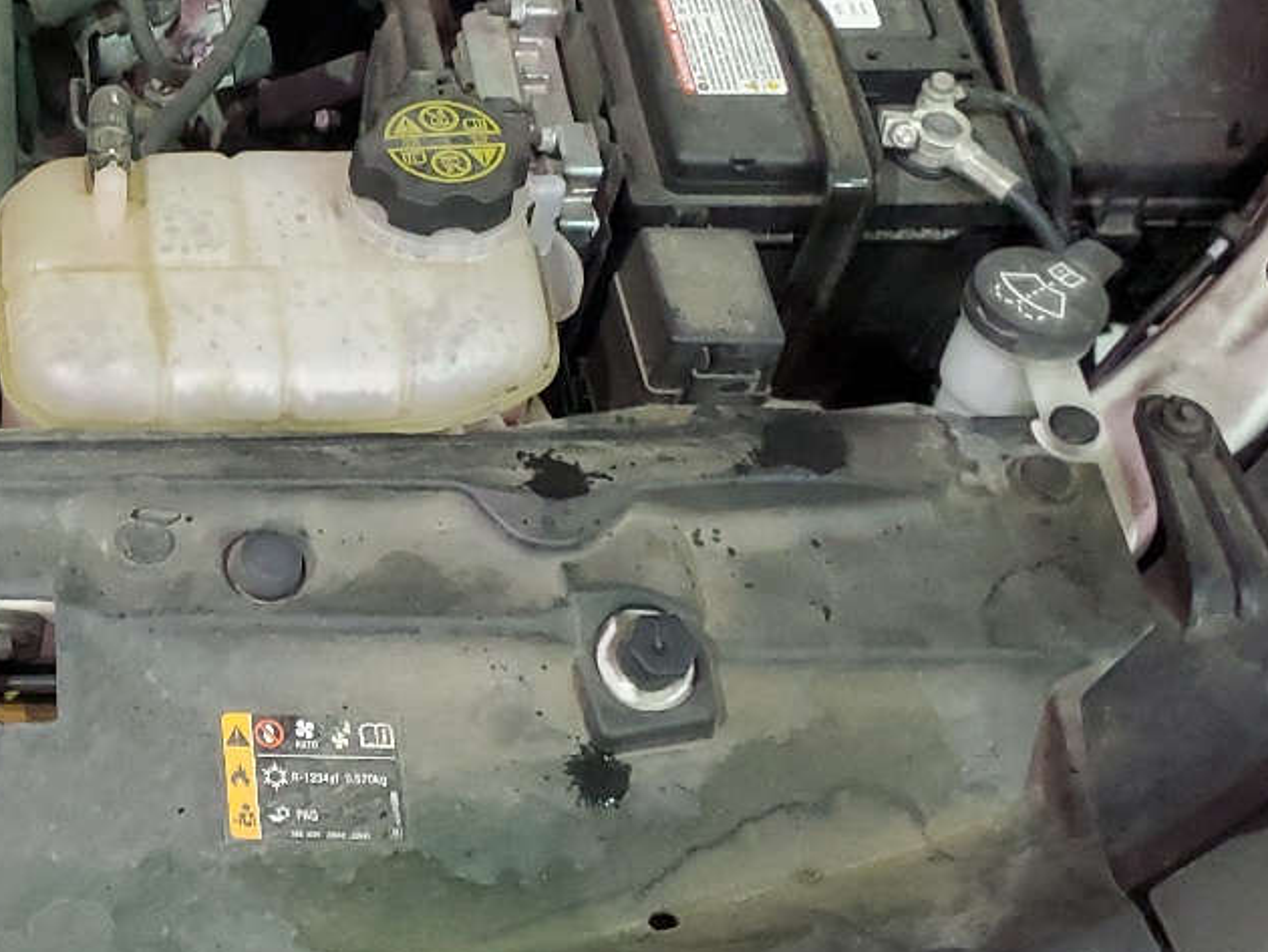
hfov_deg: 26.8
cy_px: 401
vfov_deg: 22.2
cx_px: -157
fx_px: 2419
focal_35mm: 66
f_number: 1.5
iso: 316
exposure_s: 1/40
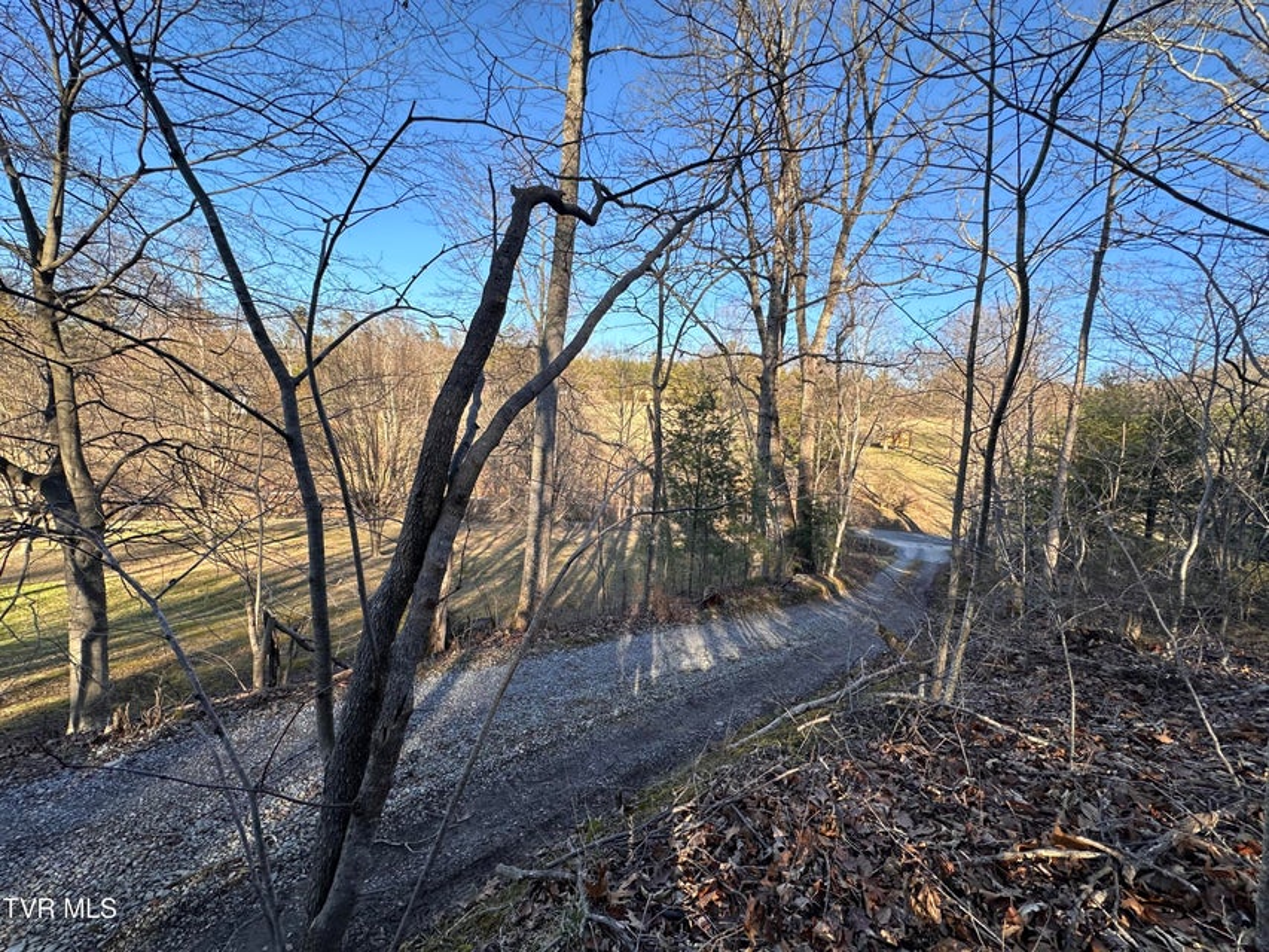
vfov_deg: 85.7
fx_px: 513
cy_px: 476
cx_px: 634
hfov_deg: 102.1
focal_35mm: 14
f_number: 2.2
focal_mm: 2.22
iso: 40
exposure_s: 1/428
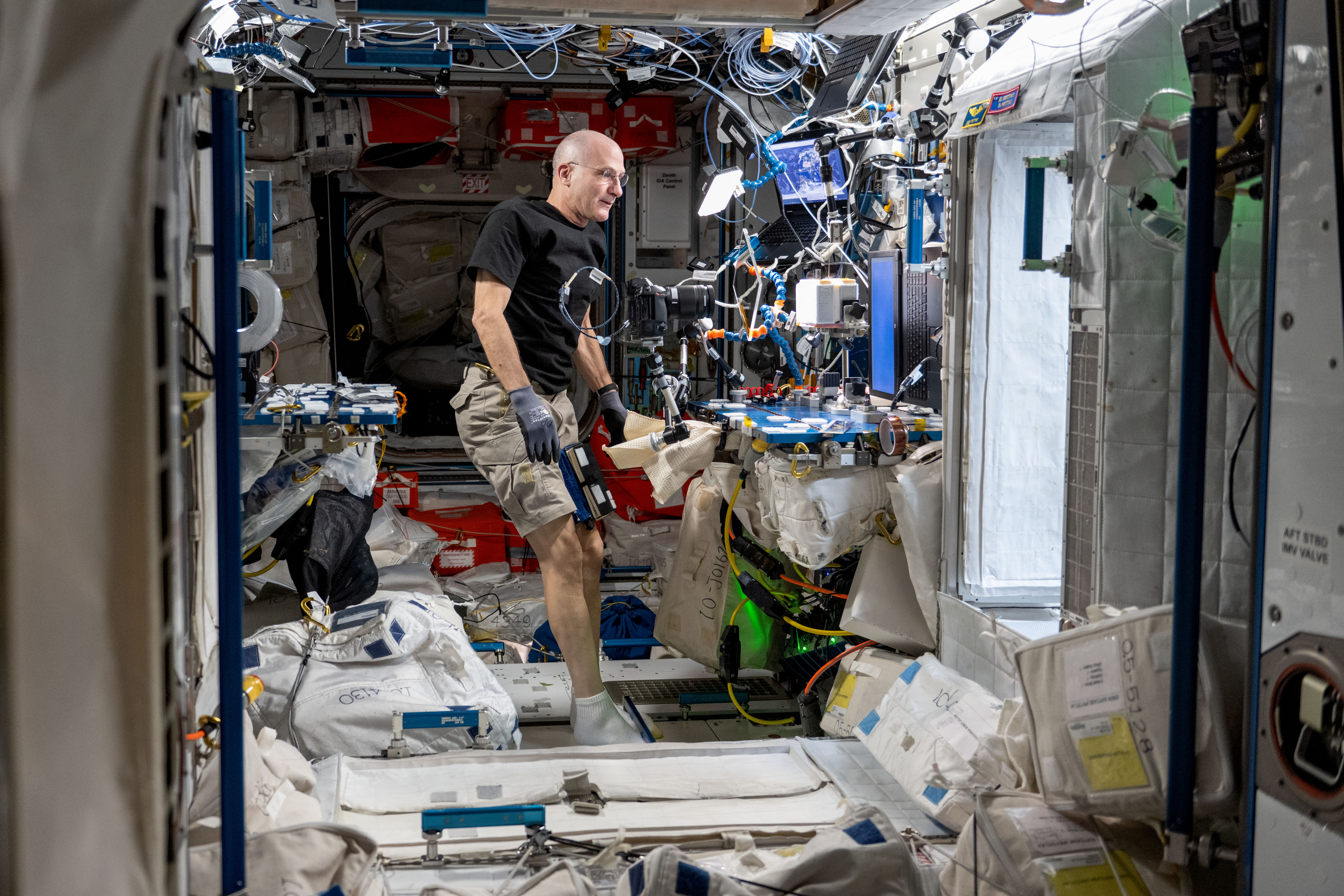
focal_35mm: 38
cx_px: 572
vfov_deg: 35.0
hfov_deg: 50.5
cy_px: 384
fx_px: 1419
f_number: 2.8
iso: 1600
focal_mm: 32
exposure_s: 1/60
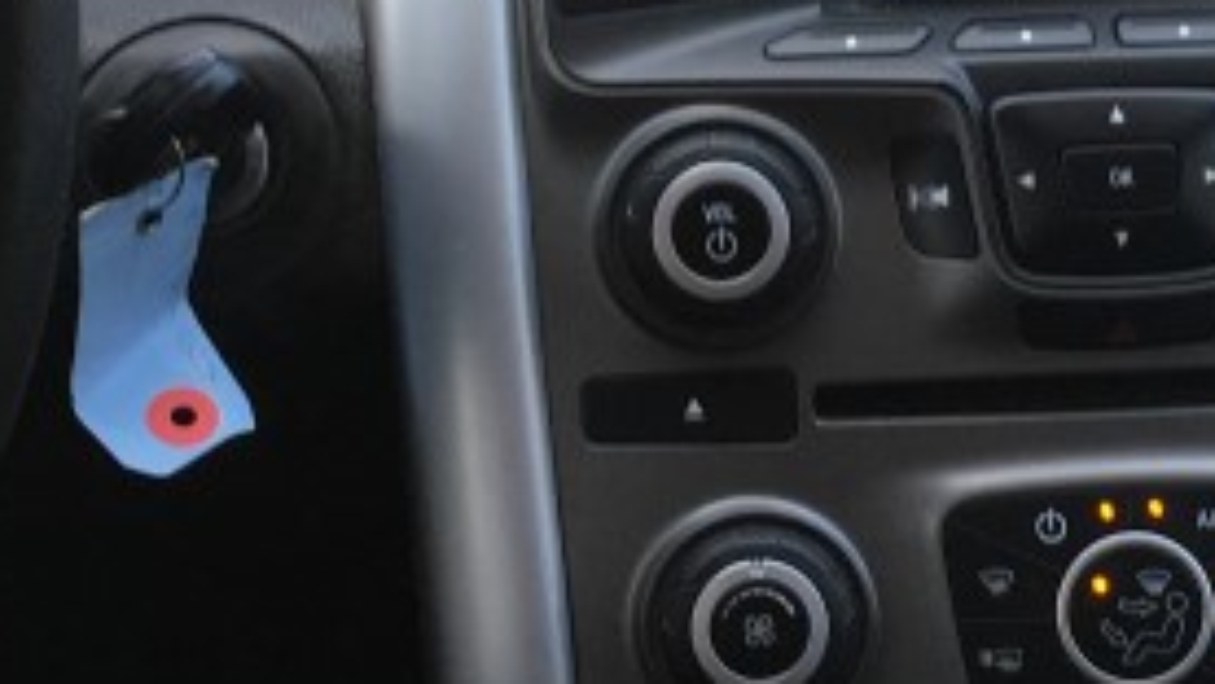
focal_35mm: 117
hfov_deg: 18.3
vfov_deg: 10.3
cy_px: 110
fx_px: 3770
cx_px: 785
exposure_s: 1/120
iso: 40
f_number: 2.2
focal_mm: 4.15
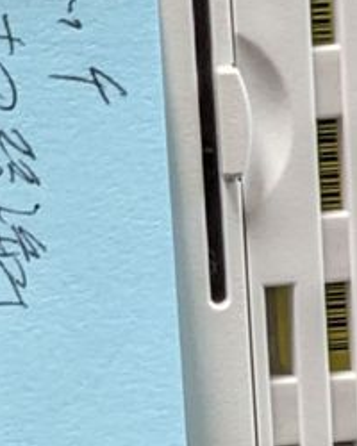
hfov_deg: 7.6
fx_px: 2668
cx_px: 309
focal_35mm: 202
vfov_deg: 9.3
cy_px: 703
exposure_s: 1/60
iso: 316
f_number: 1.73
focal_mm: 4.38
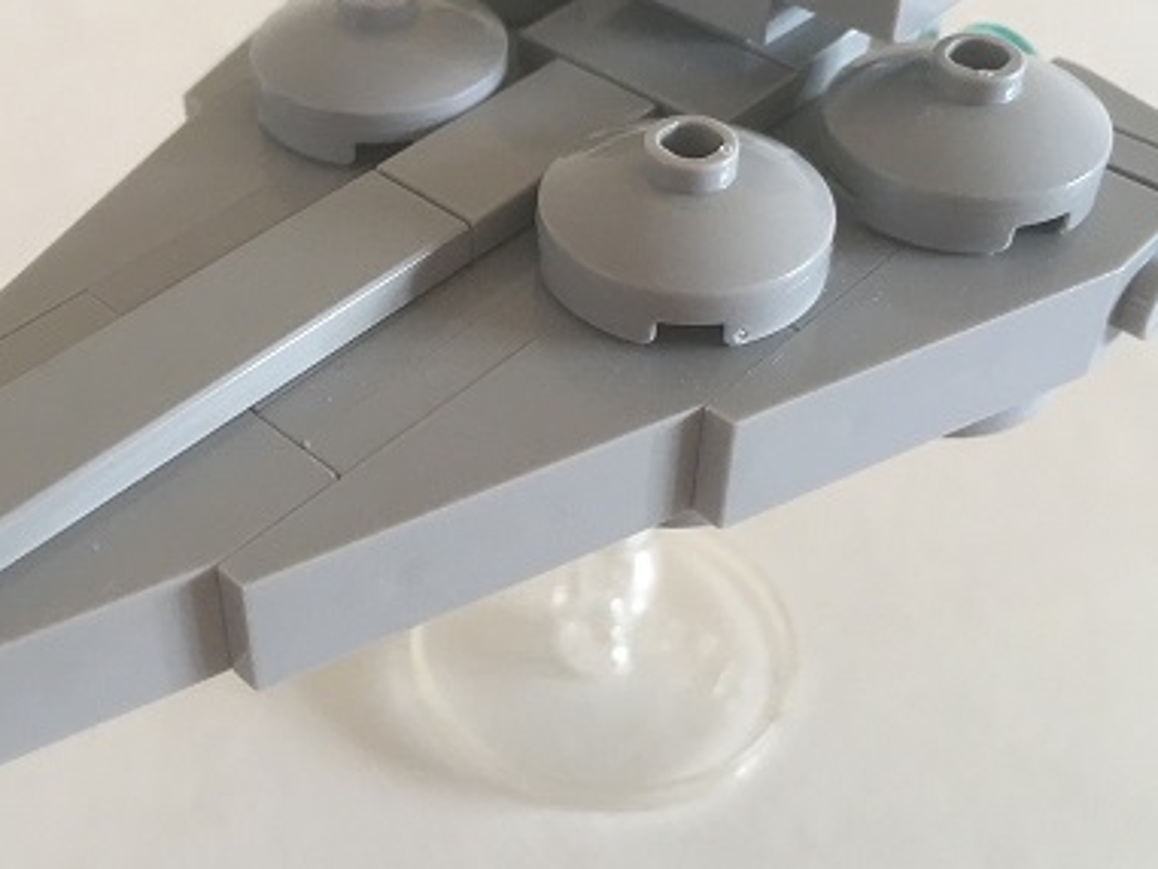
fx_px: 1539
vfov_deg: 31.5
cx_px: 400
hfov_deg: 40.8
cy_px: 368
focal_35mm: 46
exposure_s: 1/33
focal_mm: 4.15
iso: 100
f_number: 2.2
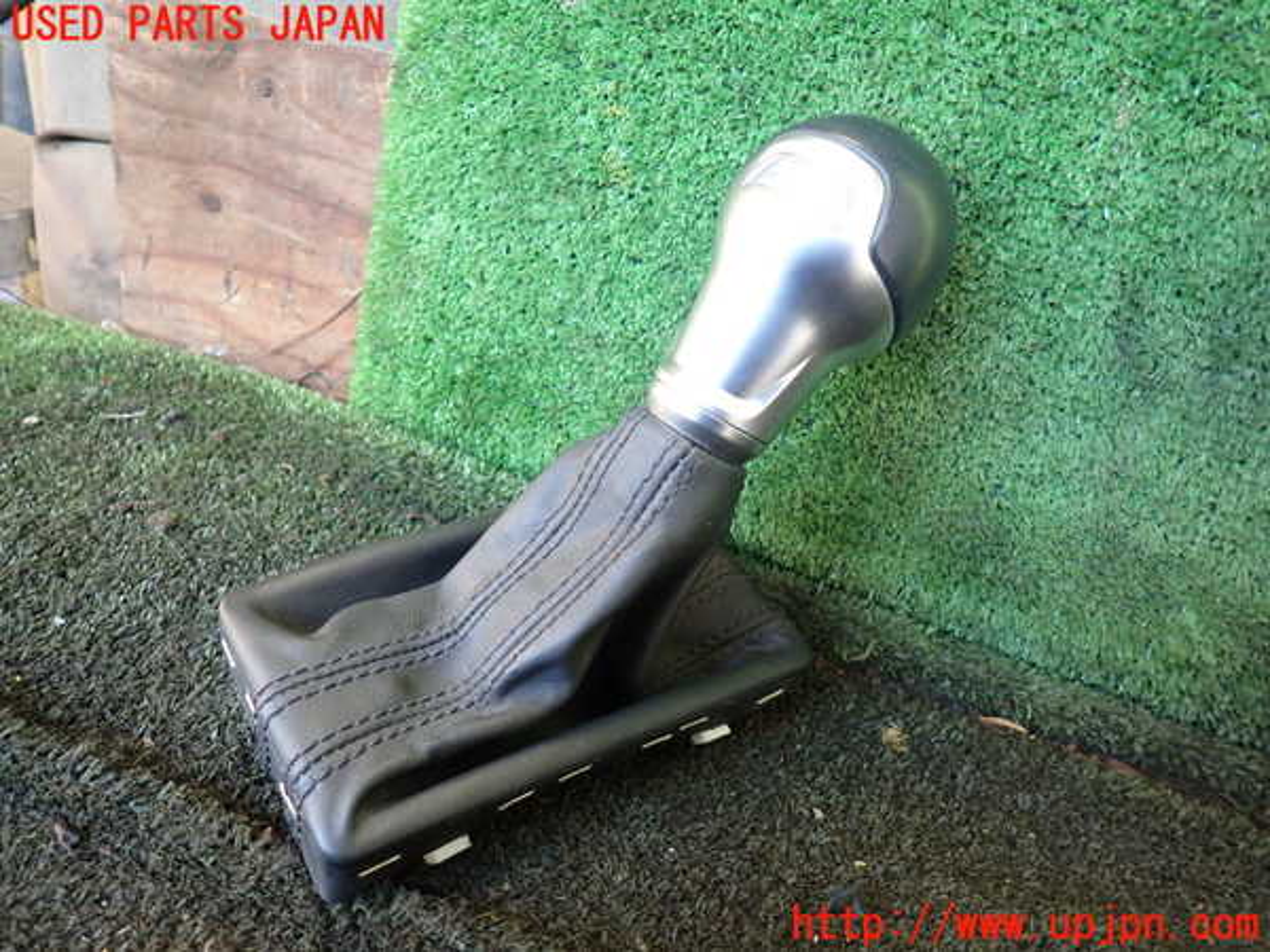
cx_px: 635
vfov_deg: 54.9
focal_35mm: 25
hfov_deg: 69.4
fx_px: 917
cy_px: 476
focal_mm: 4.5
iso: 200
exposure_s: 1/40
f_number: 2
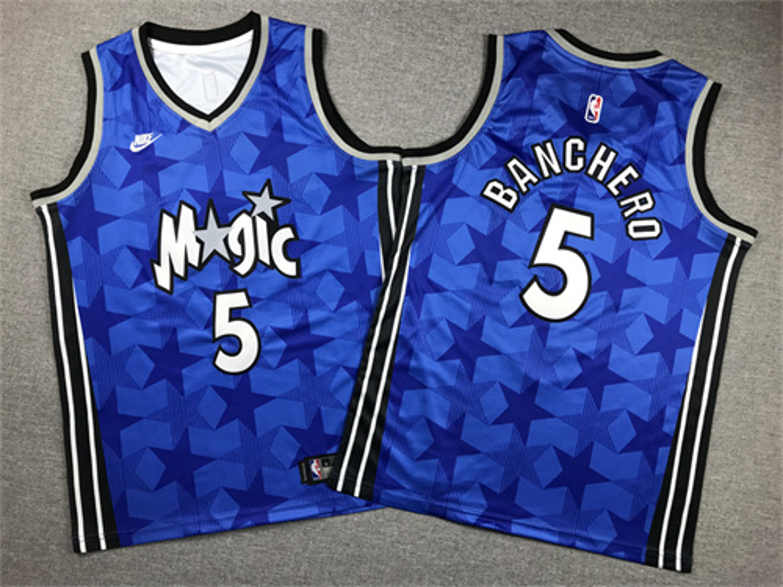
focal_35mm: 28
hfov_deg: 63.4
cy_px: 294
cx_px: 392
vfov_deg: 49.7
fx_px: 633
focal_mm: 3.99
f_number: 1.8
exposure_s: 1/100
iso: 40
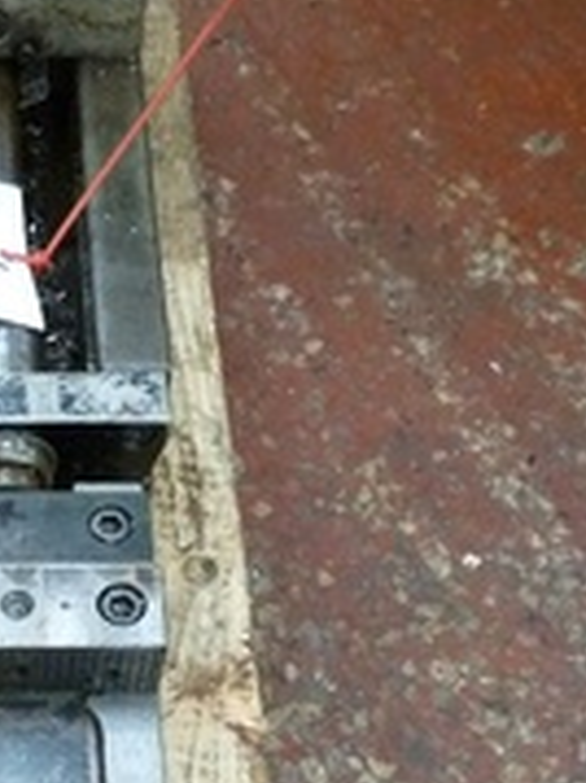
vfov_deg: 27.2
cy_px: 800
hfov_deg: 21.4
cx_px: 61
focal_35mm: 67
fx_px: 1514
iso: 400
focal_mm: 4.1
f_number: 3.3
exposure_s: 1/30
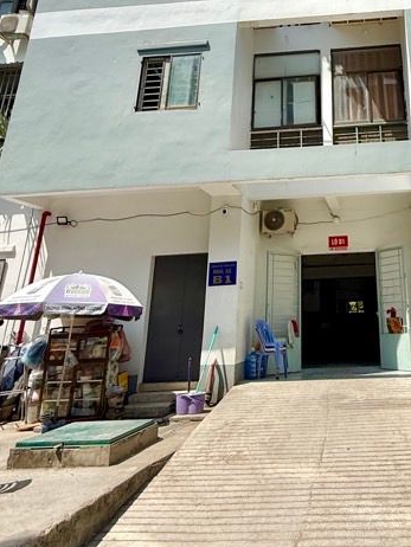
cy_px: 134
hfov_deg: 42.8
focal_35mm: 31
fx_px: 490
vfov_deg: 55.4
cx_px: 346
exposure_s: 1/2506
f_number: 2.2
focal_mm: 2.22
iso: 50
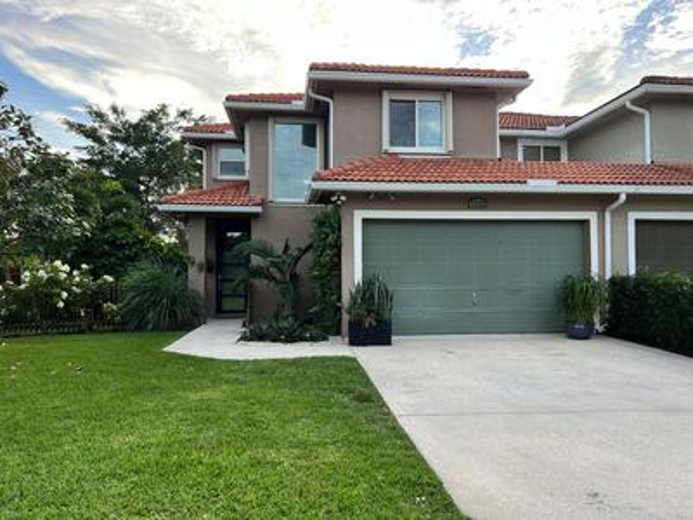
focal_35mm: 26
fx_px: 521
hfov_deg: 67.3
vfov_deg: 53.1
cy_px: 260
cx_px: 346
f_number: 1.5
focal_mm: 5.7
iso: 50
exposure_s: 1/471
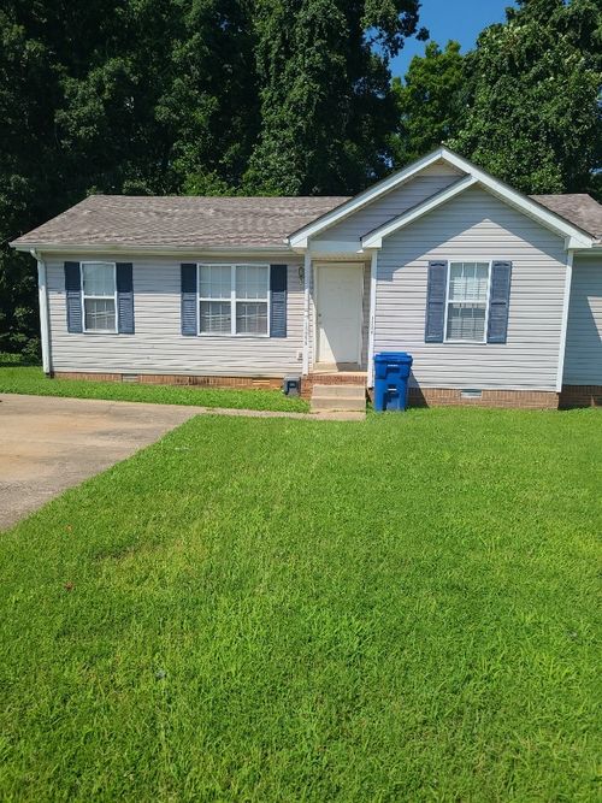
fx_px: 603
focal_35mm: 26
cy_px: 402
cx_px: 301
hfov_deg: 53.0
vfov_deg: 67.3
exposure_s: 1/3333
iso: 50
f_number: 1.8
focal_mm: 5.4
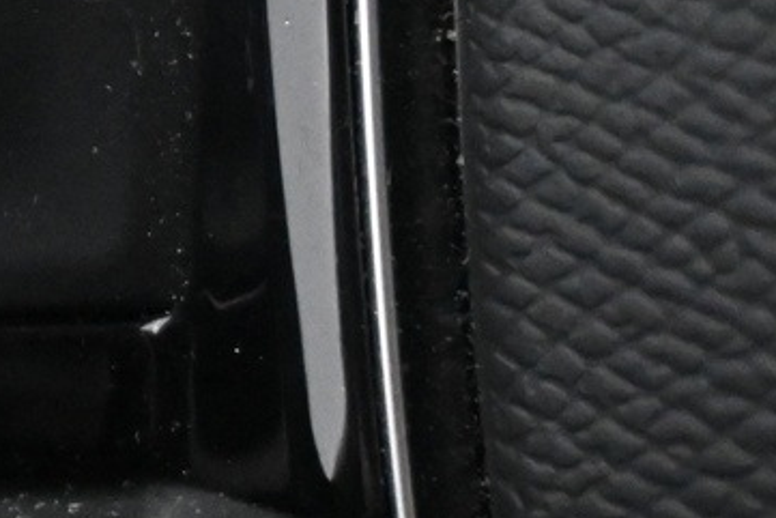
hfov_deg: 10.0
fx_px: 4210
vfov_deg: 7.0
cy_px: -101
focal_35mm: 195
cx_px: -576
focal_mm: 29
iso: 6400
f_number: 4.8
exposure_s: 1/50
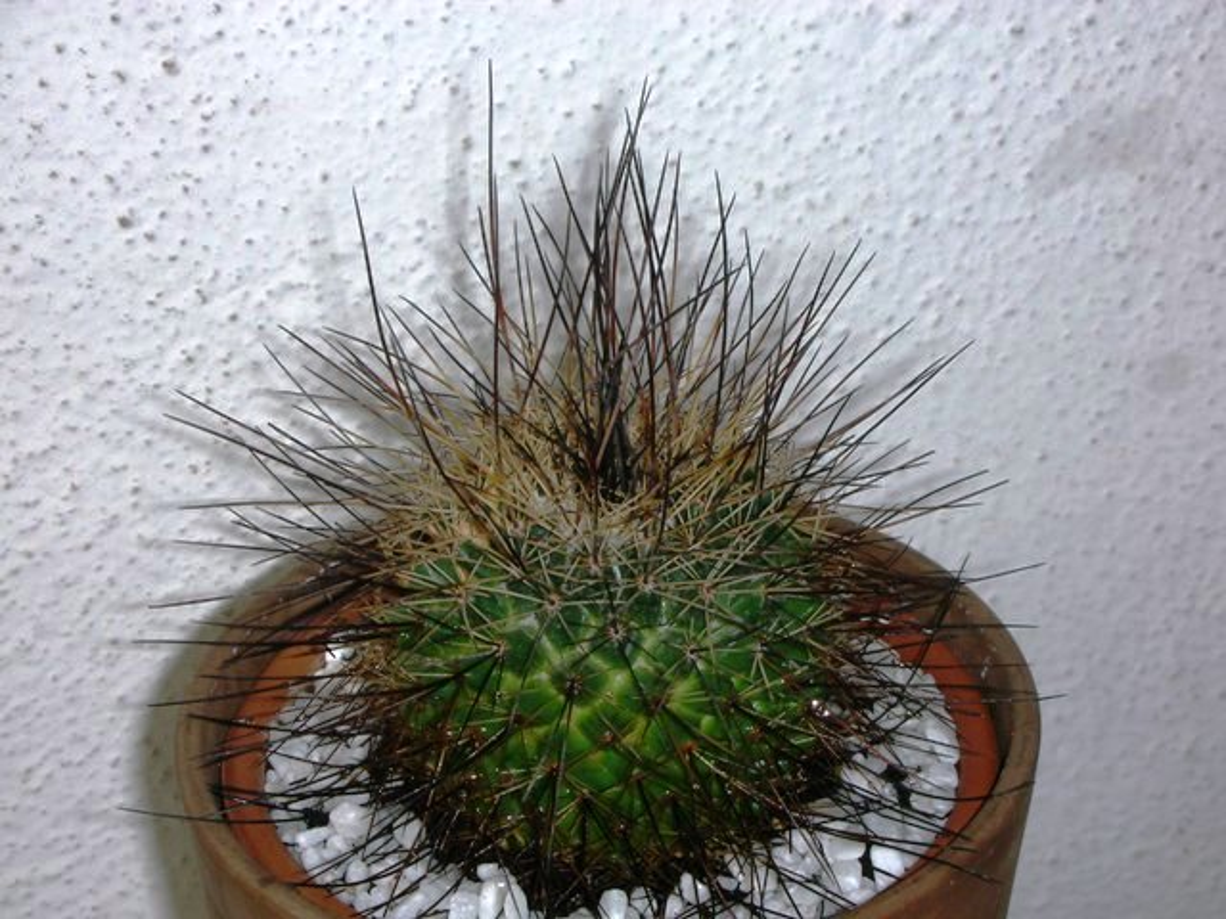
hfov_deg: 22.8
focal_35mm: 86
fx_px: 3046
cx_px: 613
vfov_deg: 17.2
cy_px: 460
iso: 50
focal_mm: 14.3
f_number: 4.8
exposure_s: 1/120
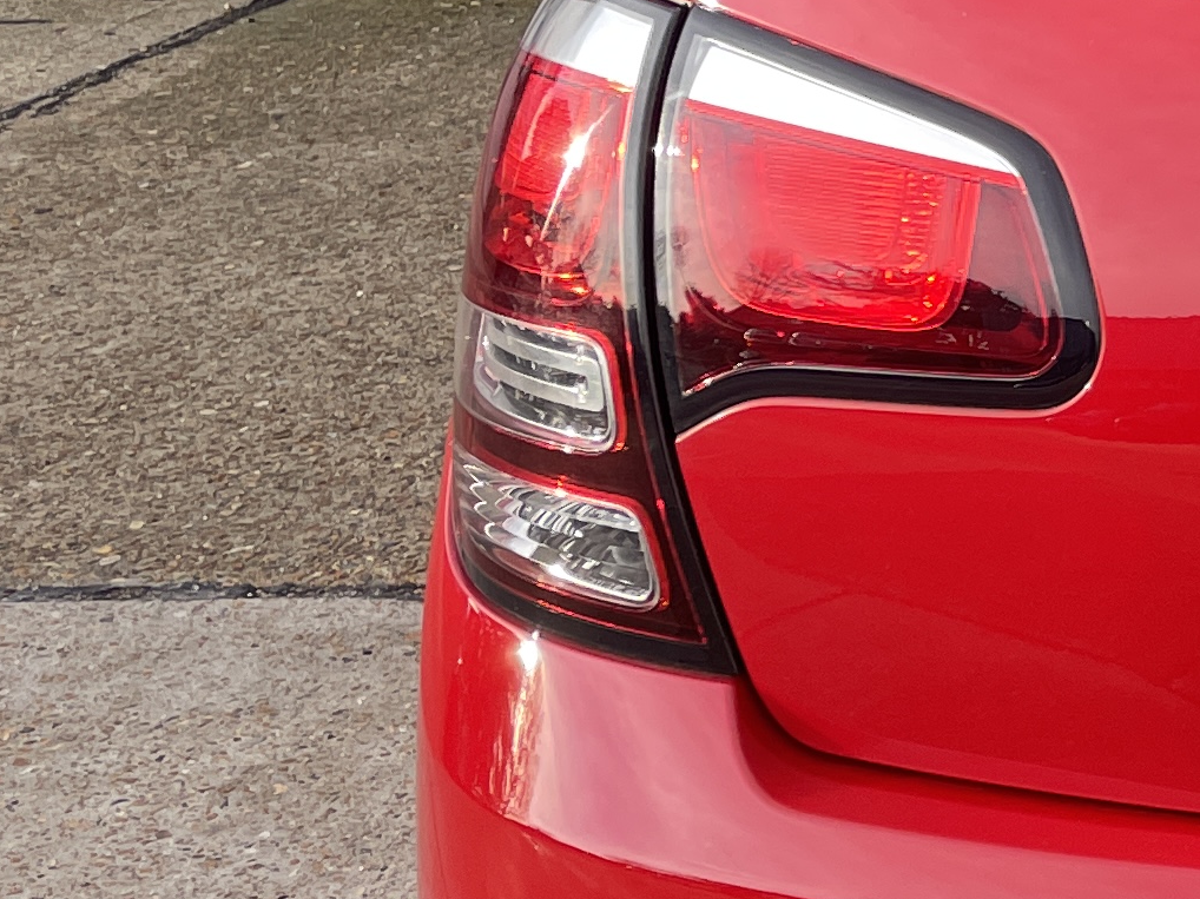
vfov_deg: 14.4
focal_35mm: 103
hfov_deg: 16.0
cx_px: 2211
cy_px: 427
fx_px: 3570
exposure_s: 1/452
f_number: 1.6
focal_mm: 4.2
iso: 32
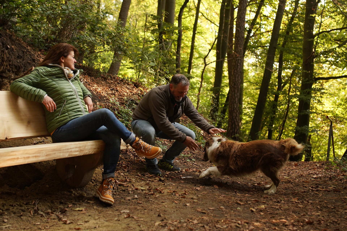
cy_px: 116
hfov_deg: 54.4
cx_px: 174
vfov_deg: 37.9
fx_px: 337
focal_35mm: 35
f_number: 2.2
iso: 800
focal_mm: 35
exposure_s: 1/640
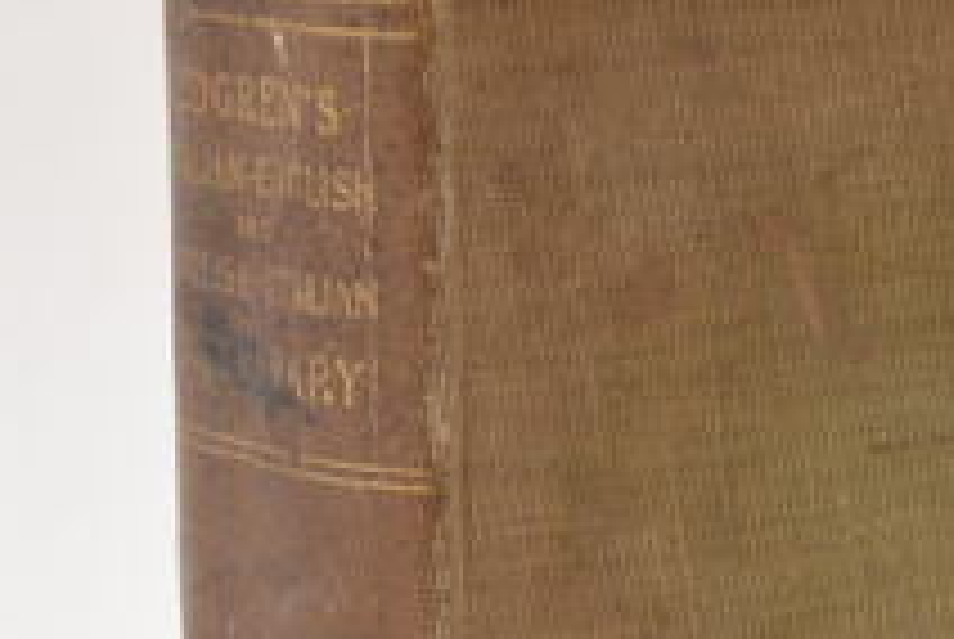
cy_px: 709
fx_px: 5758
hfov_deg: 9.5
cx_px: 522
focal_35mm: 217
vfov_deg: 6.3
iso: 800
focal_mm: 48
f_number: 6.3
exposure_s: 1/125
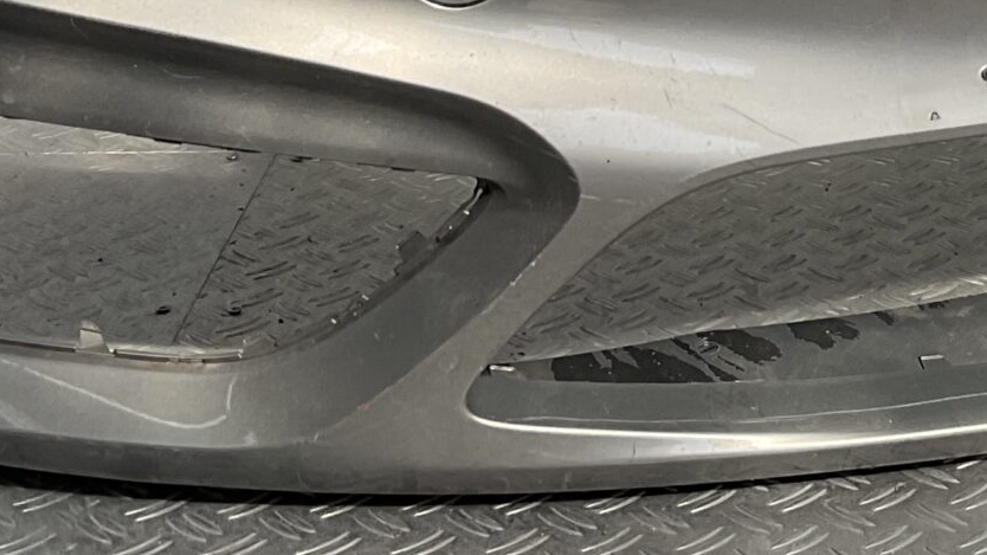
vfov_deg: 11.8
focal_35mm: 97
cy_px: -327
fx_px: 2538
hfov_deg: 21.7
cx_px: 791
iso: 16
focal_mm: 3
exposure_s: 1/383
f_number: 1.8
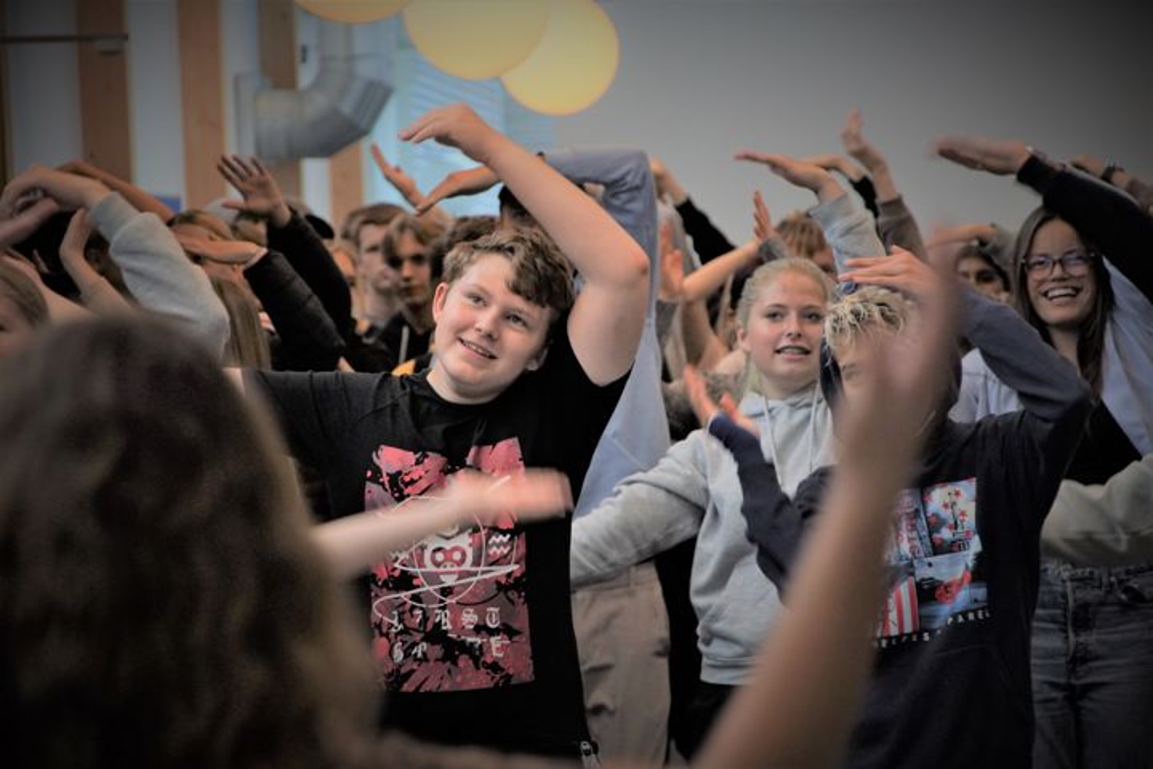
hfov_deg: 10.2
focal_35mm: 202
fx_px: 6485
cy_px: 384
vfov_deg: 6.8
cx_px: 576
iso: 800
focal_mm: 135
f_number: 5.6
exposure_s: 1/125
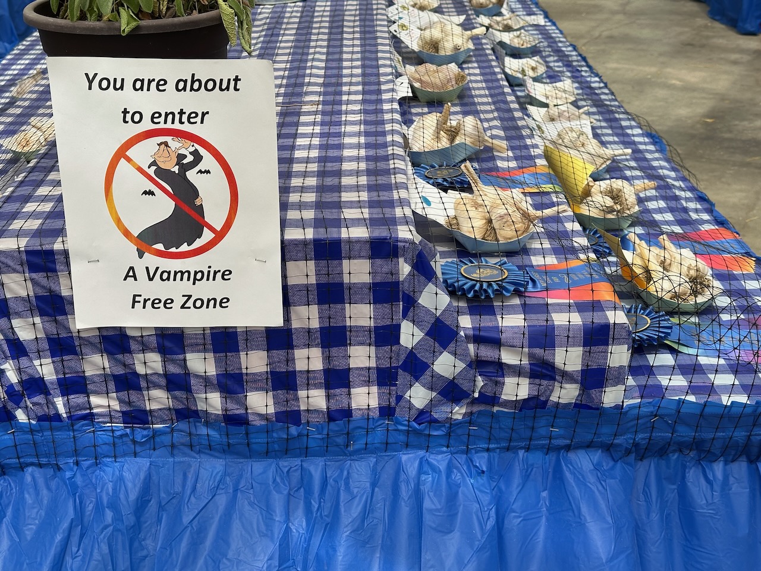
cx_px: 380
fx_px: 1055
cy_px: 286
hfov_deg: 39.7
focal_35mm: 48
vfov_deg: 30.3
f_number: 1.78
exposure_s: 1/1041
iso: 64
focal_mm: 6.86
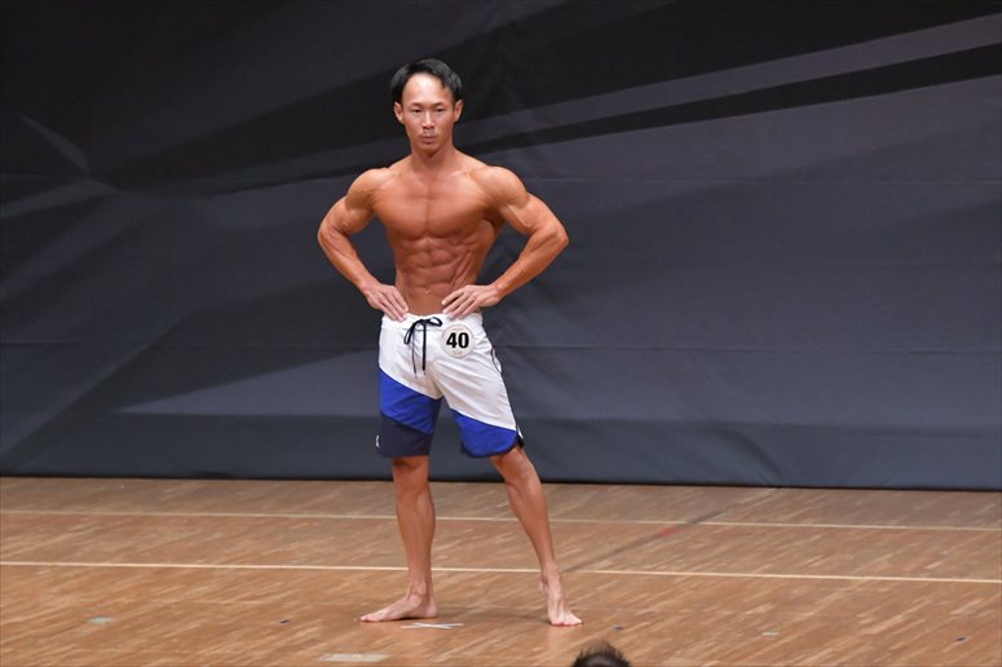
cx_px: 501
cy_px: 334
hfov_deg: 6.9
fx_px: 8346
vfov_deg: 4.6
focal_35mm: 300
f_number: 5.6
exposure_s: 1/400
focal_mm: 200
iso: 6400
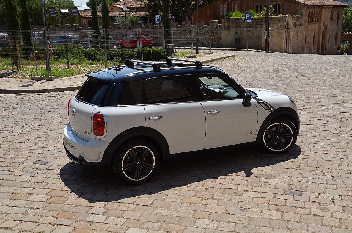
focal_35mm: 42
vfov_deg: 31.8
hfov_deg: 46.5
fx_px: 410
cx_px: 176
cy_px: 116
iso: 100
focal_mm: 28
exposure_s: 1/250
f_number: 8
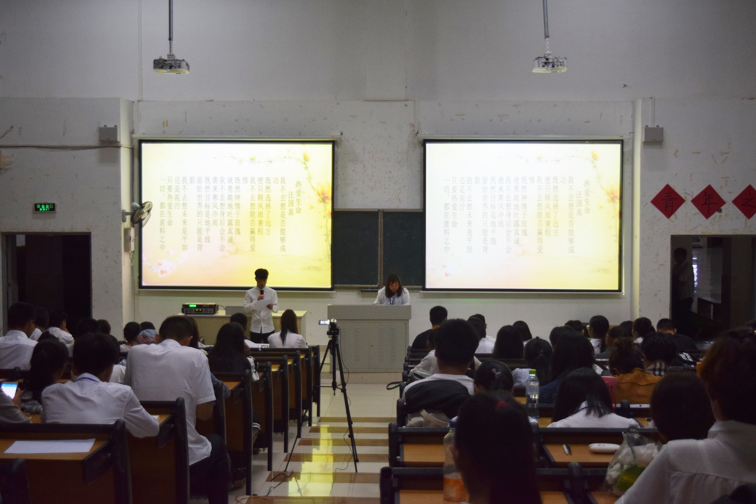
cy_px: 252
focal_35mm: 51
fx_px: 1071
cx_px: 378
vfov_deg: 26.5
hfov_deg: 38.9
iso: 1100
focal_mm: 34
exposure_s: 1/60
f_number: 4.5
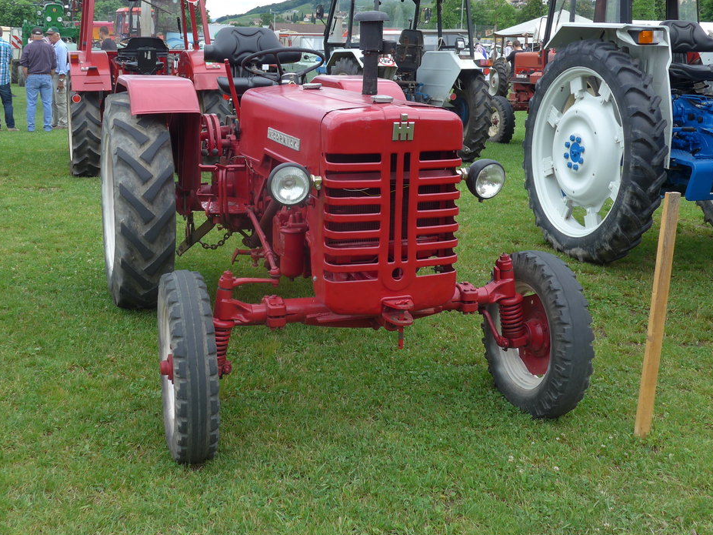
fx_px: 906
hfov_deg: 42.9
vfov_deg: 32.7
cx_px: 322
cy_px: 194
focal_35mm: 44
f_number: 2.8
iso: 80
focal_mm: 7
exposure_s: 1/320
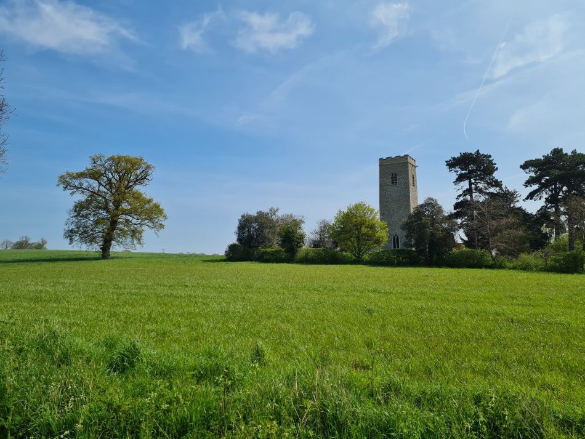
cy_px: 220
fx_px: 440
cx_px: 292
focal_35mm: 26
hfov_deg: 67.3
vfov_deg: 53.1
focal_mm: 5.4
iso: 50
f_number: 1.8
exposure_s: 1/4016
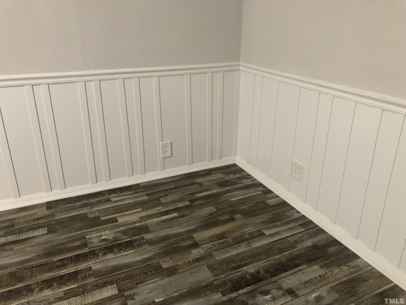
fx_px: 328
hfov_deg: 63.4
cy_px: 152
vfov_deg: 49.7
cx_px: 203
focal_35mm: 28
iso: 100
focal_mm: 3.99
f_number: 1.8
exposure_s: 1/9
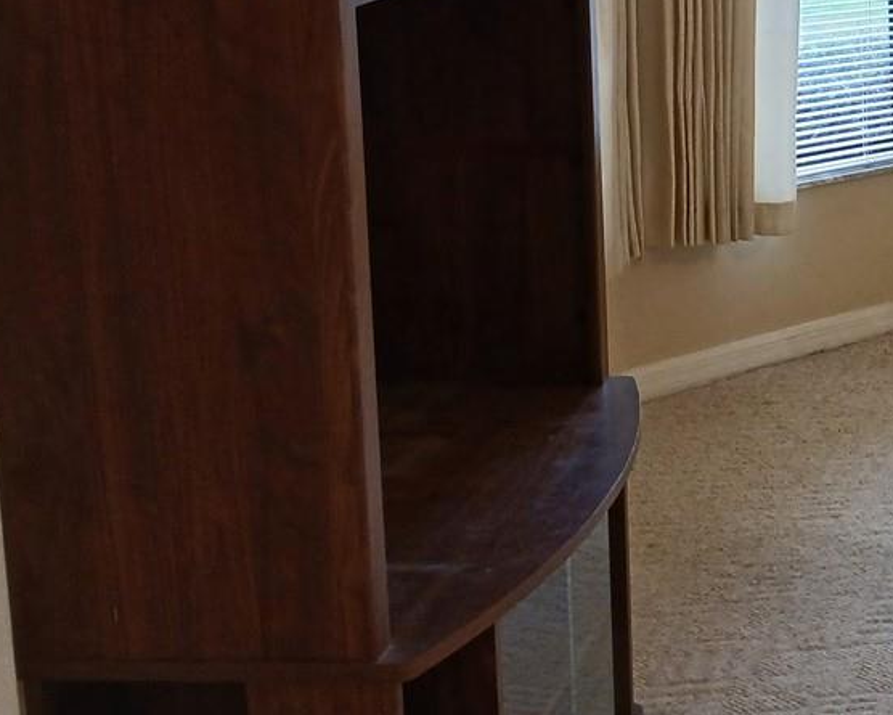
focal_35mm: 73
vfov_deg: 20.6
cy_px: 72
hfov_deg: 22.8
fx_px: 1930
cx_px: 1211
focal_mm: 3.98
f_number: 1.8
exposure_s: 1/60
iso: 125
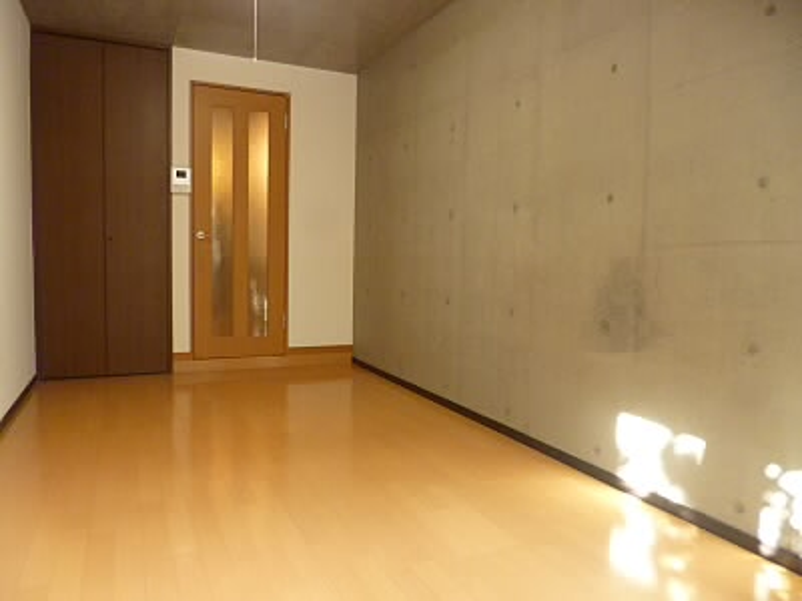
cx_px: 401
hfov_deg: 71.6
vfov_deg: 56.8
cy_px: 300
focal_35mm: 24
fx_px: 556
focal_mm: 4.3
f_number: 2.5
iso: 400
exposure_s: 1/50
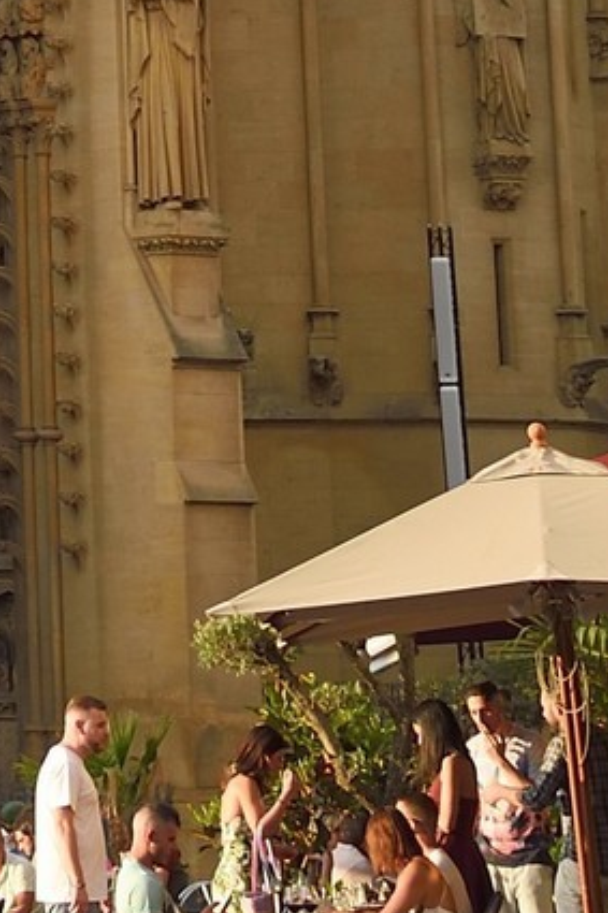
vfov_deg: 8.4
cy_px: -1278
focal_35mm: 226
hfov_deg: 6.0
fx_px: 5730
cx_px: -494
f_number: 7.1
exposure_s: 1/200
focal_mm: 40
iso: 200
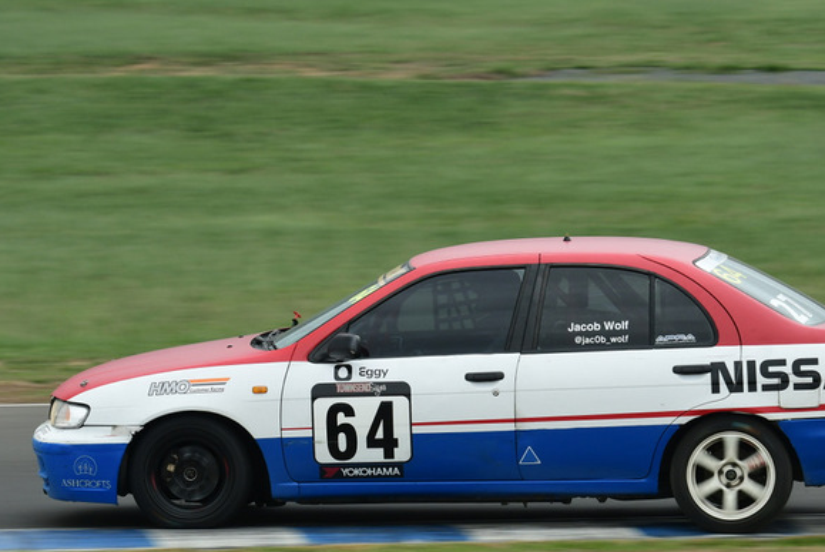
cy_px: 311
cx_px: 499
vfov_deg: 4.9
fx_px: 6414
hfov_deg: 7.4
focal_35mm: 280
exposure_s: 1/250
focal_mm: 135
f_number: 11
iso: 500
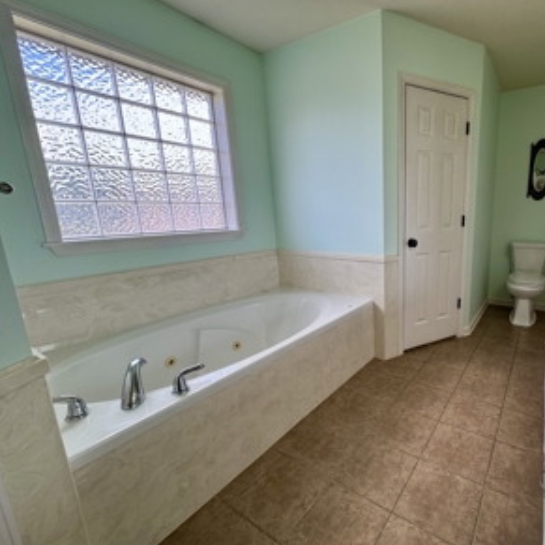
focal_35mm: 17
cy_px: 273
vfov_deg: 84.0
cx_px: 373
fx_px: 303
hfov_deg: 80.5
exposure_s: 1/120
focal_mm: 2.22
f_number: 2.2
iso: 64
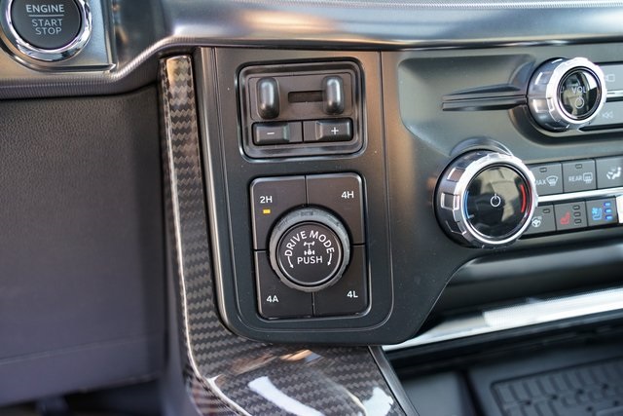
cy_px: 208
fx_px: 640
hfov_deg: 51.9
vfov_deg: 36.0
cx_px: 312
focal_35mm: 37
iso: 1000
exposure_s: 1/60
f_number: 4
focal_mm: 37
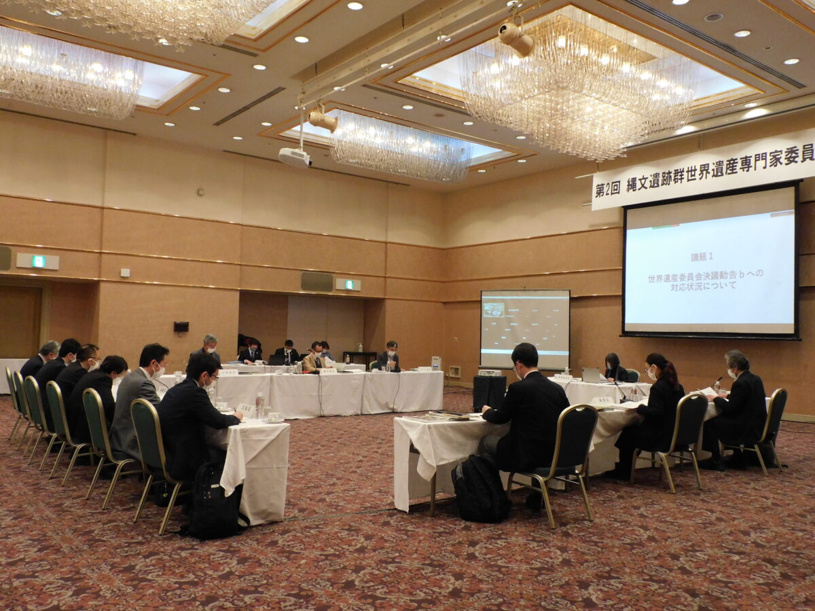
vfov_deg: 46.8
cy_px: 306
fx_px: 706
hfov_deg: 60.0
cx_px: 408
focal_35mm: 30
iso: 400
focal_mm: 5.4
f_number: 3.5
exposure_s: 1/25
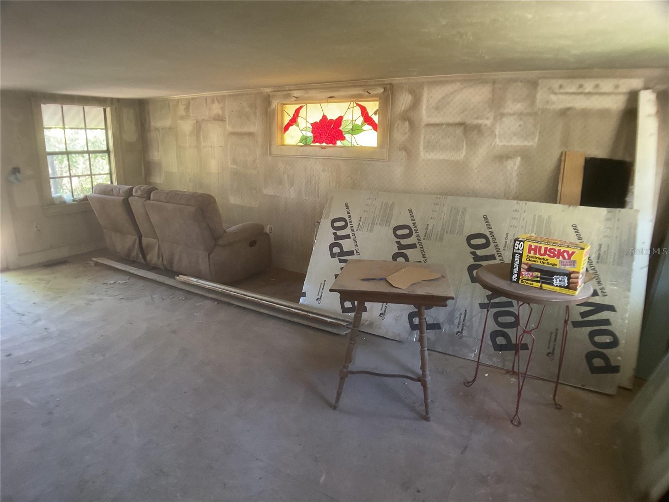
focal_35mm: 29
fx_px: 560
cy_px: 251
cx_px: 334
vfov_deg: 48.2
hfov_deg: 61.7
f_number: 1.8
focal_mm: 3
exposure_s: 1/40
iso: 200
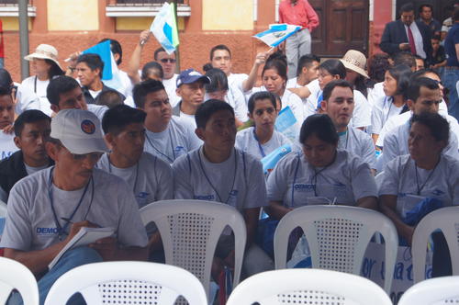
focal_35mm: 82
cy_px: 152
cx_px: 230
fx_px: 1051
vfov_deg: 16.5
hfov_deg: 24.6
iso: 100
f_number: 5.6
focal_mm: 55
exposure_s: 1/250
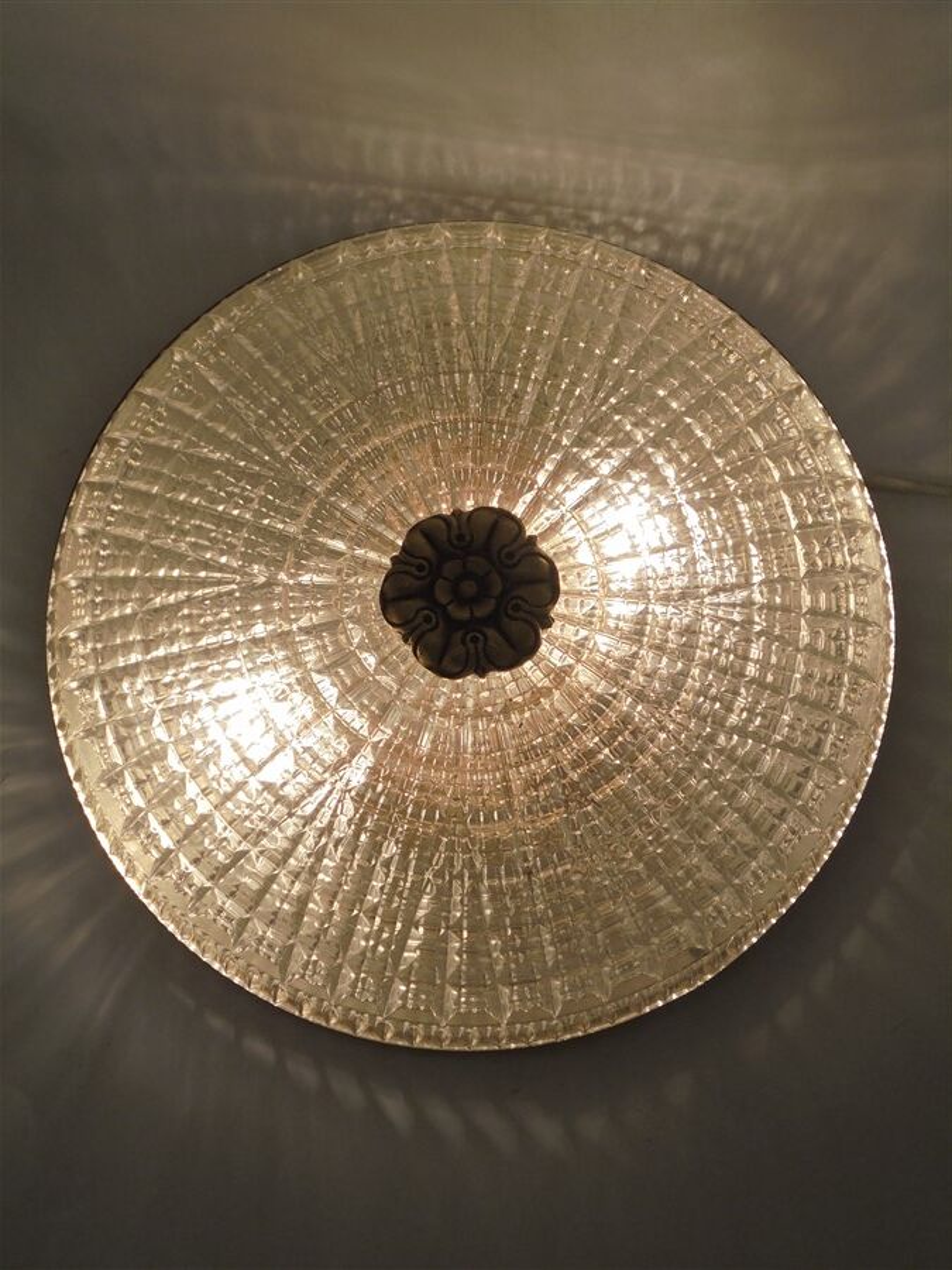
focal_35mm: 49
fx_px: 1797
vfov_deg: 38.9
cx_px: 476
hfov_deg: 29.7
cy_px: 635
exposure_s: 1/200
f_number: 4.8
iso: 100
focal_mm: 8.9
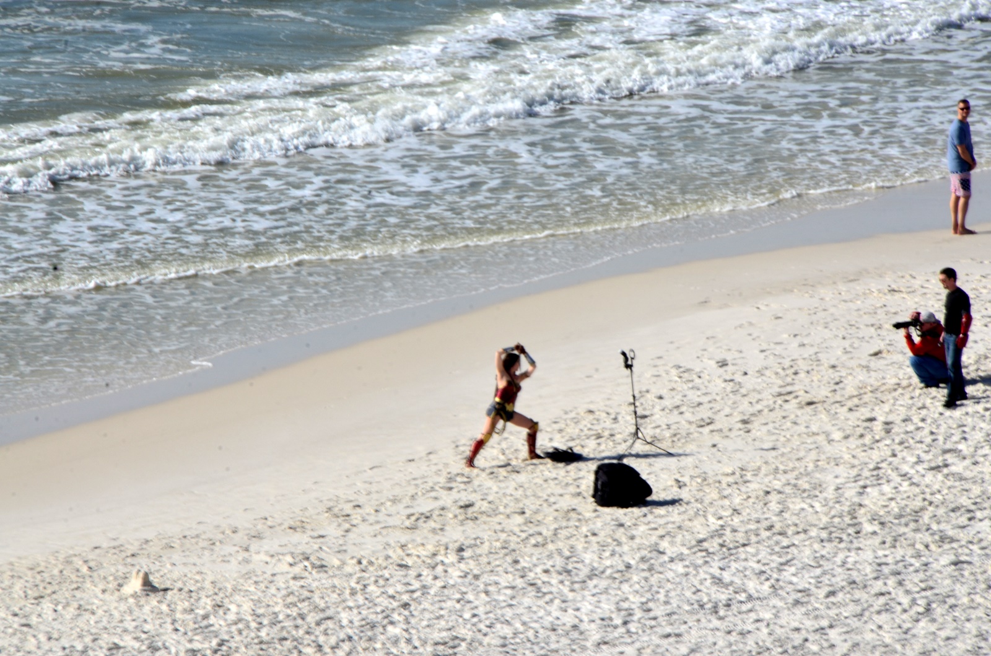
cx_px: 496
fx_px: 16479
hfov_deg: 3.4
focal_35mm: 600
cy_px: 328
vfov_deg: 2.3
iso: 160
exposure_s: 1/80
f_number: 25
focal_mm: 400
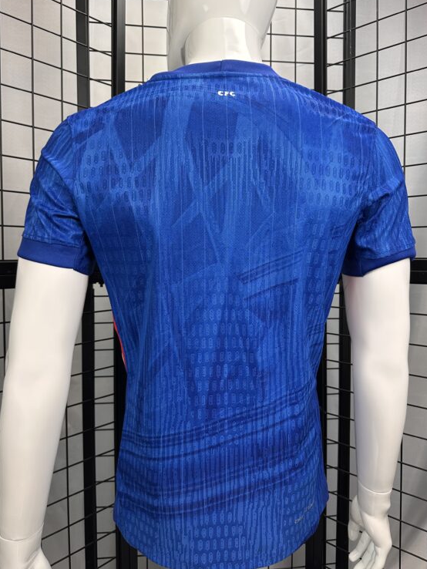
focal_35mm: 26
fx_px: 427
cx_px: 217
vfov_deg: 67.3
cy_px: 273
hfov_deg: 53.1
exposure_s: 1/120
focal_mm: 6.86
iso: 160
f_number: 1.78
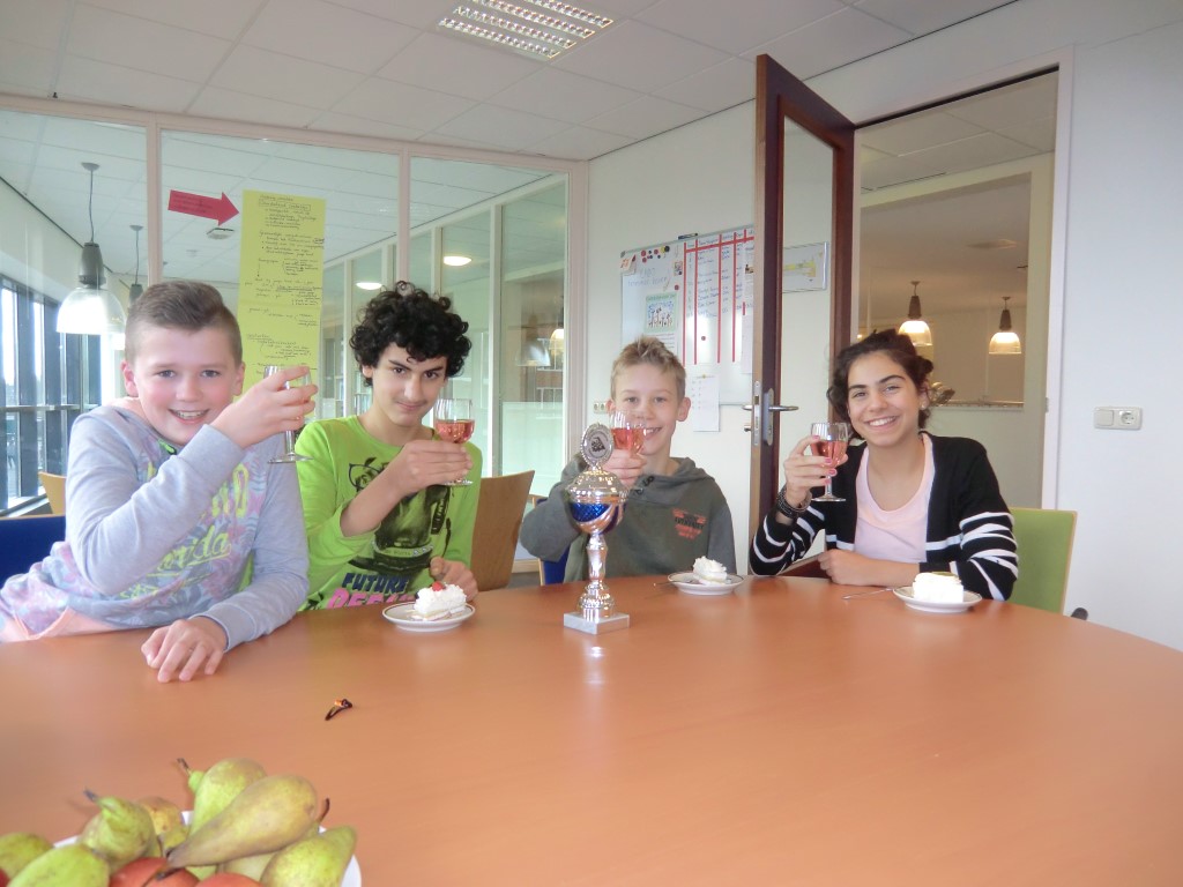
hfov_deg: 71.6
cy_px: 444
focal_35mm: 24
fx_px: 820
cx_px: 592
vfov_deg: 56.8
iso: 250
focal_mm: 4.3
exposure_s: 1/60
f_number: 3.2
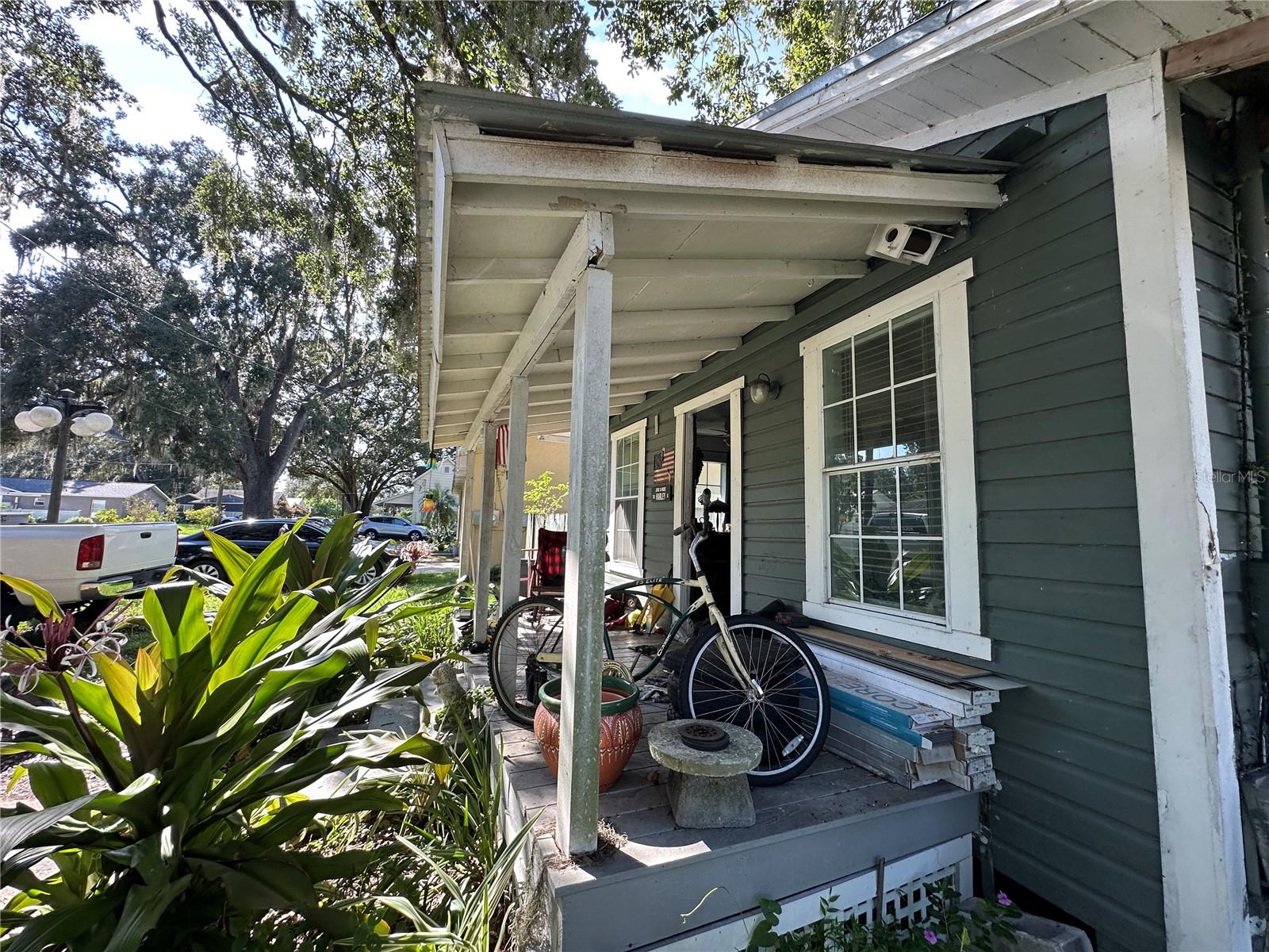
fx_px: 513
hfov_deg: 102.1
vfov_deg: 85.7
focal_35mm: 14
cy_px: 476
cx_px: 634
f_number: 2.2
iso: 40
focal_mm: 2.22
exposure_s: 1/213
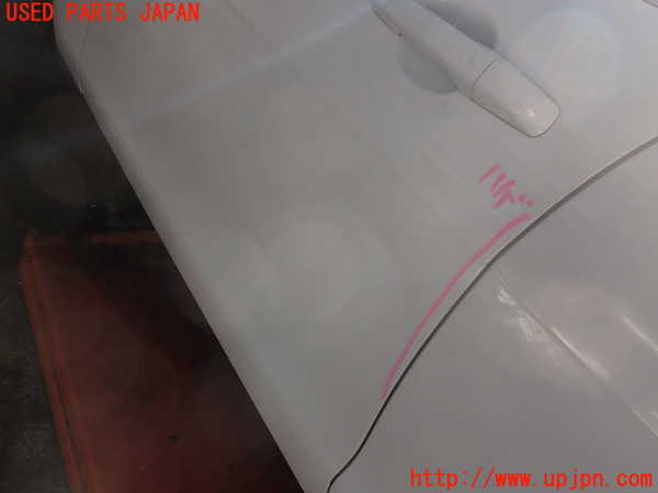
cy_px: 246
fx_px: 570
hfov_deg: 60.0
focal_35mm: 30
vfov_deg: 46.8
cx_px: 329
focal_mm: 5.4
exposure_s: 1/200
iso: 100
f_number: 3.2
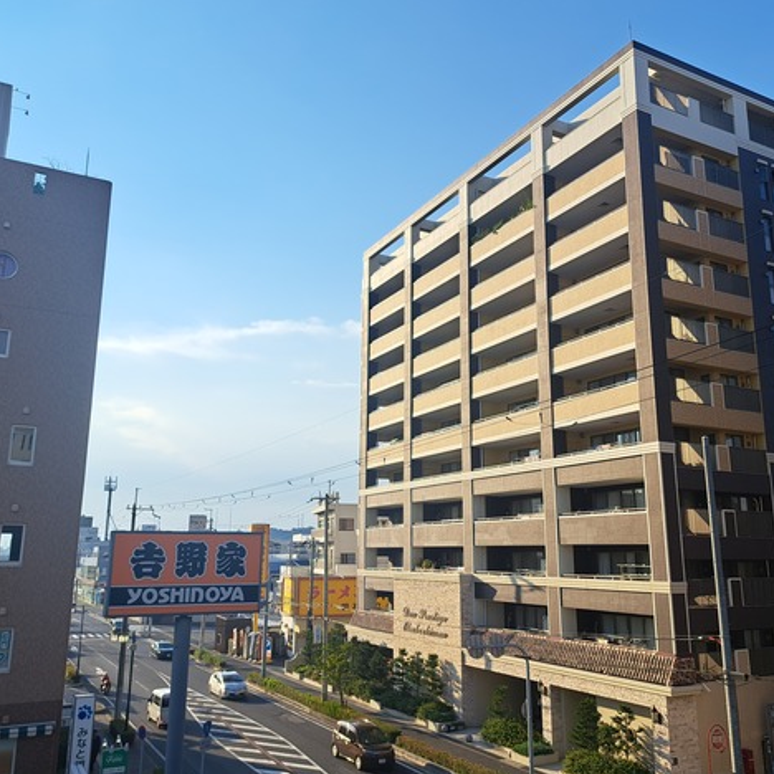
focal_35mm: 29
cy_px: 385
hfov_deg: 55.6
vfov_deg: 55.6
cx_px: 407
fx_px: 734
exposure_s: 1/1192
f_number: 1.8
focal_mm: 5.23
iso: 50
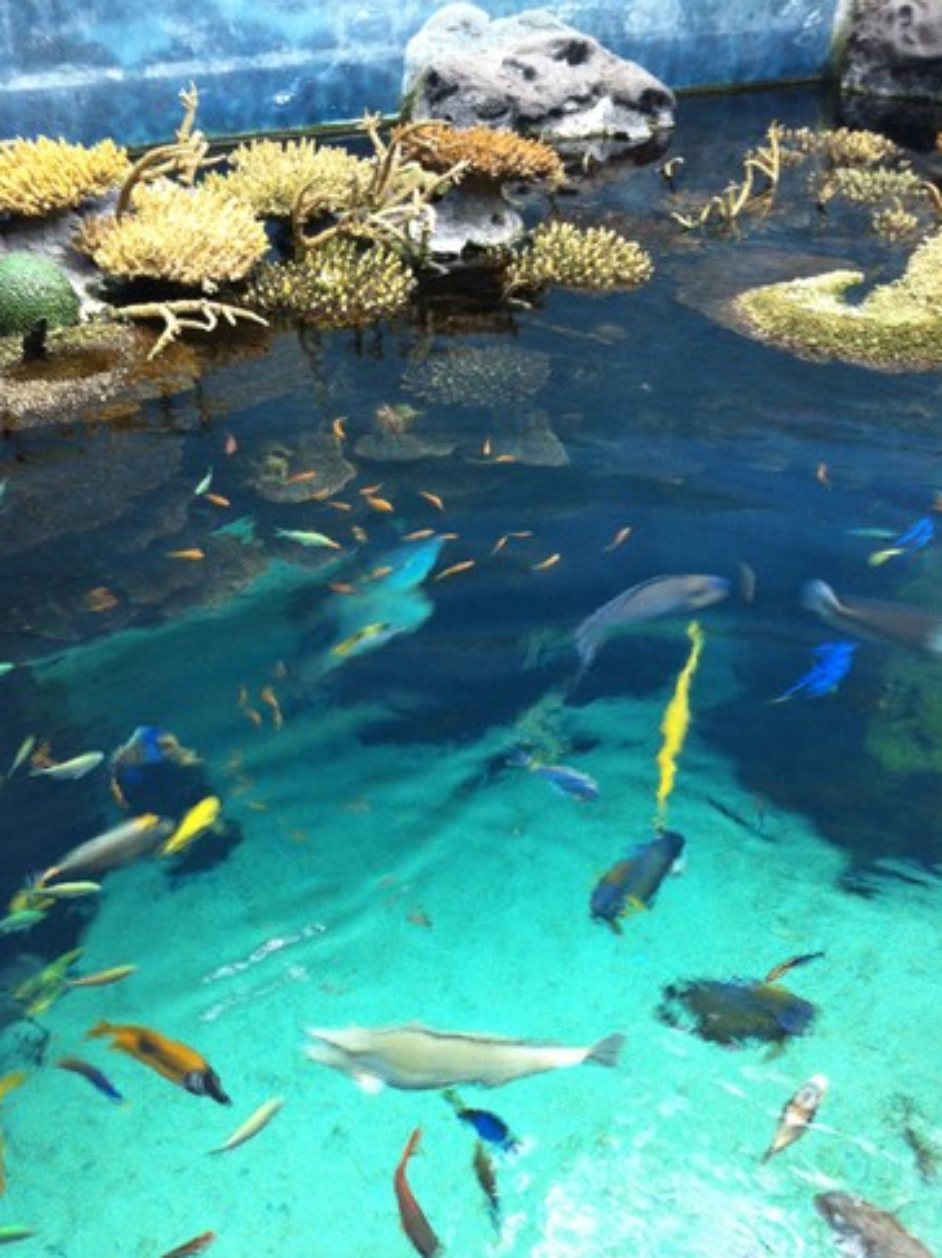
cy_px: 642
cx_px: 468
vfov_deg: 51.4
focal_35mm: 36
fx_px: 1307
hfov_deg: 39.6
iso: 100
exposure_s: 1/15
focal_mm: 3.85
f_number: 2.8
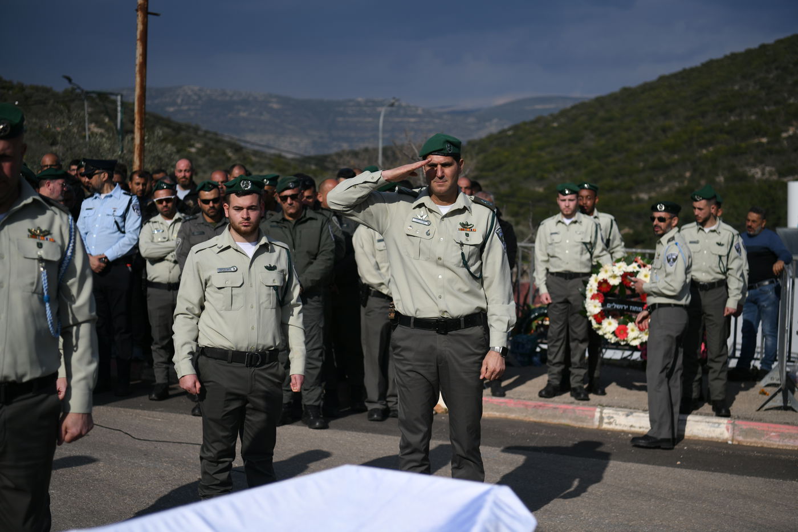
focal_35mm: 52
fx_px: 1152
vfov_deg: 26.0
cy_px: 266
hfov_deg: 38.2
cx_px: 399
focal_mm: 52
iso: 125
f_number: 3.2
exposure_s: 1/5000
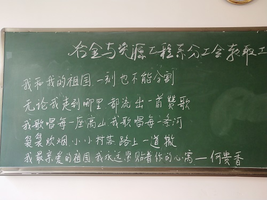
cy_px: 100
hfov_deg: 60.0
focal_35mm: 30
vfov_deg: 46.8
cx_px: 134
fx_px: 231
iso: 182
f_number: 1.8
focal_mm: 3.95
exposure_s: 1/60
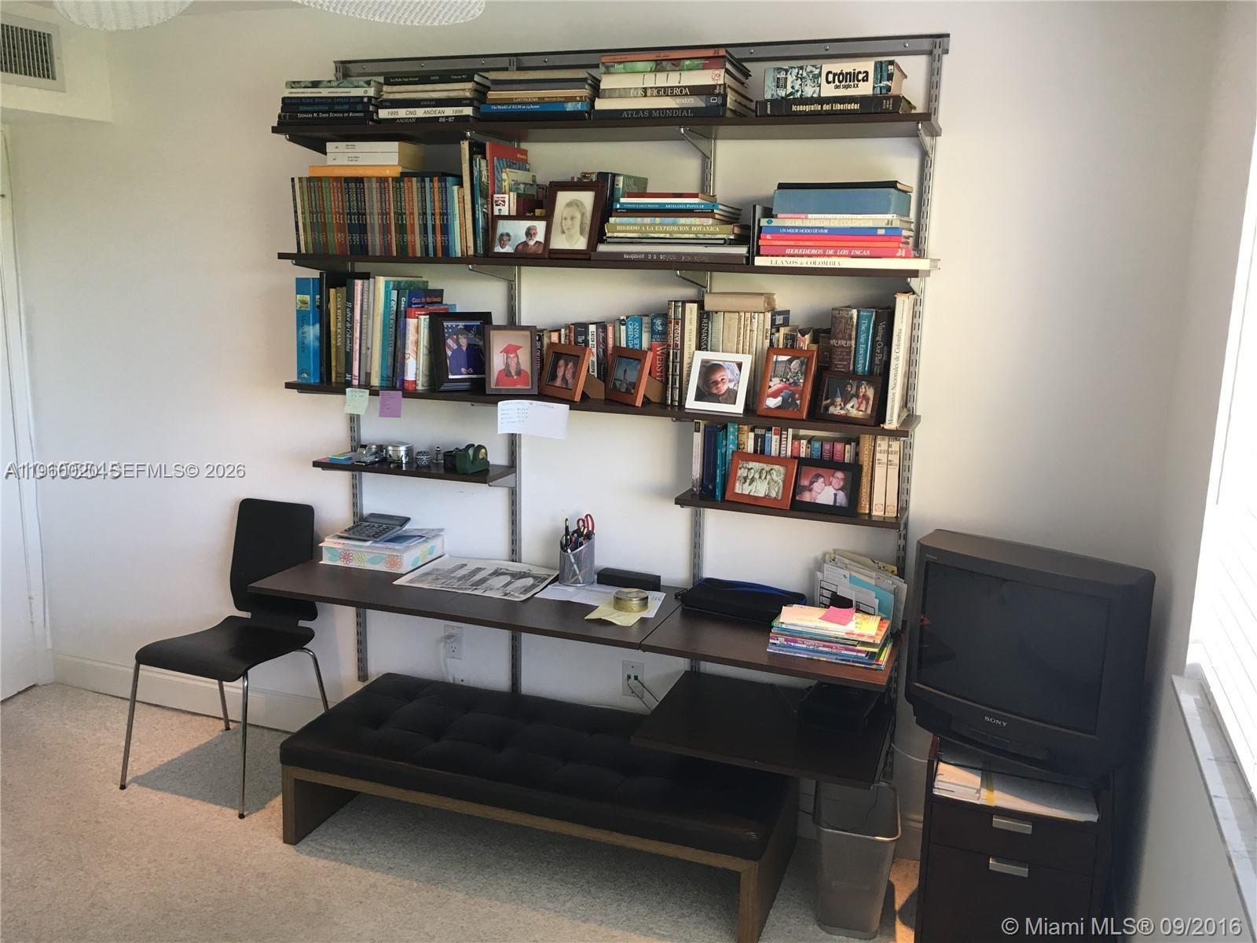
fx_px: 1053
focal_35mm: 29
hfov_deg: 61.7
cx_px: 628
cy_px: 472
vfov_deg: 48.2
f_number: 2.2
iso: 32
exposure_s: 1/33
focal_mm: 4.15
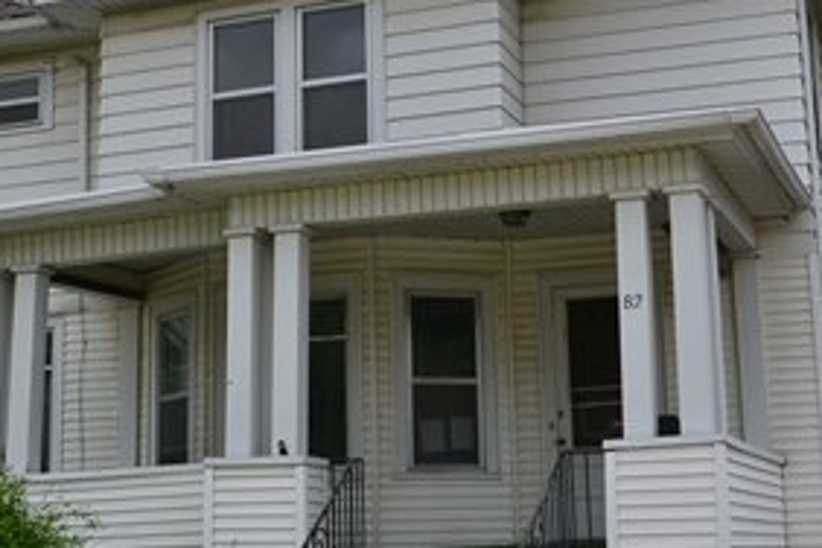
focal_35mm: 68
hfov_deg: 29.6
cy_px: 194
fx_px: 1553
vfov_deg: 20.0
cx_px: 382
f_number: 11
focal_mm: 20
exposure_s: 1/500
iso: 360
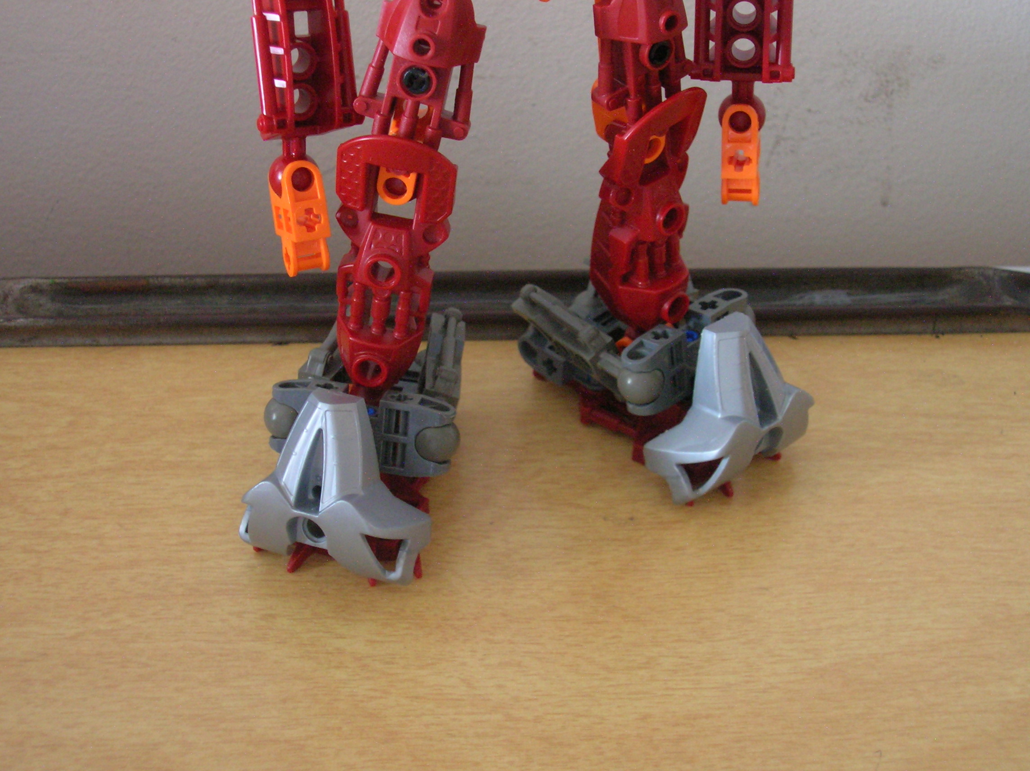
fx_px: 1487
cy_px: 386
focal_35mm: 50
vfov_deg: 29.1
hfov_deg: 38.2
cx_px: 515
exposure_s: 2
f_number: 3.3
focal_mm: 8.4
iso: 200
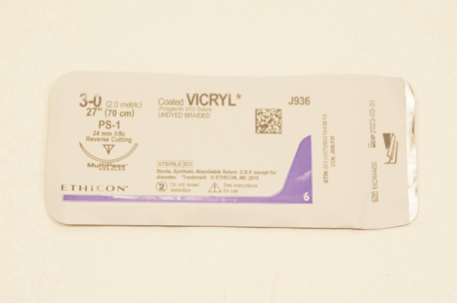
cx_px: 228
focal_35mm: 82
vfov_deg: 16.5
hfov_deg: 24.6
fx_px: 1046
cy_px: 152
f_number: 6.3
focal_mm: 55
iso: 400
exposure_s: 1/60
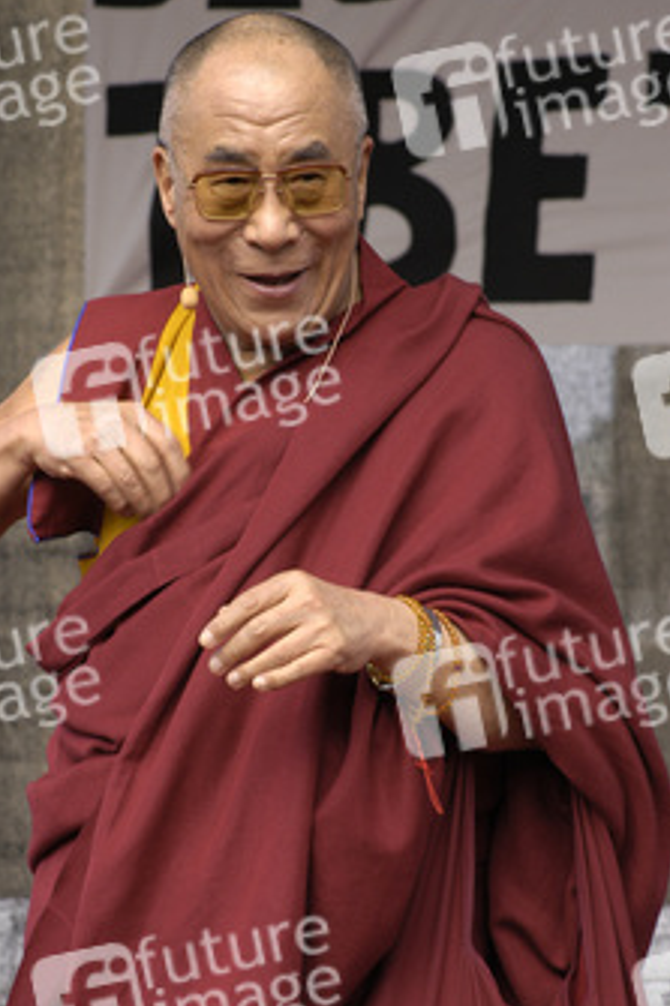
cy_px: 538
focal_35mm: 233
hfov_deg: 5.9
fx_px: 6511
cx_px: 273
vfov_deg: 8.8
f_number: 11
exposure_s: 1/60
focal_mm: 130
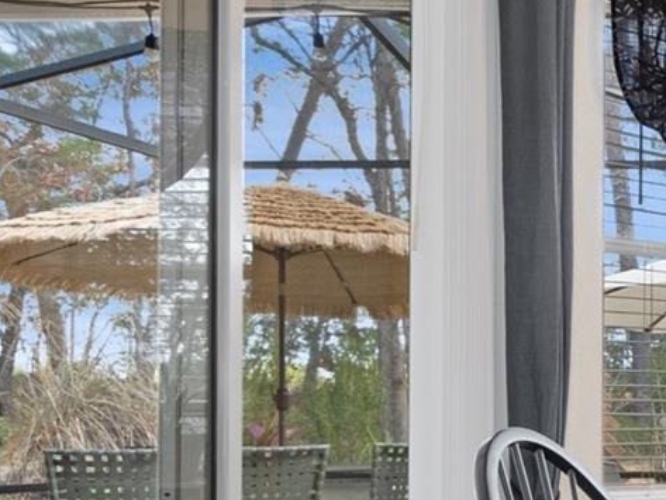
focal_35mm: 52
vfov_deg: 27.1
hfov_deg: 24.2
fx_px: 1001
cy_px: 448
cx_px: 1101
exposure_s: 1/1.25
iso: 400
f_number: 8
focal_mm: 16
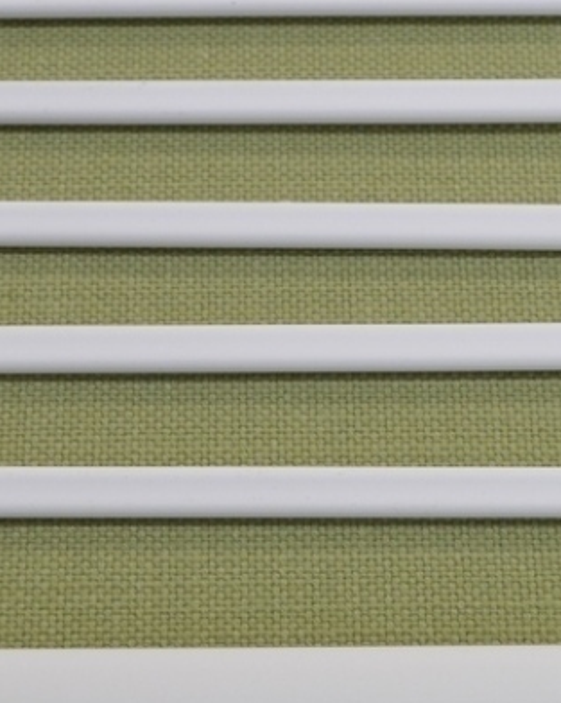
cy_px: 378
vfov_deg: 27.9
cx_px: 280
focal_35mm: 68
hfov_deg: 22.5
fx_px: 1413
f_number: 4
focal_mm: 18
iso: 720
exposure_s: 1/60
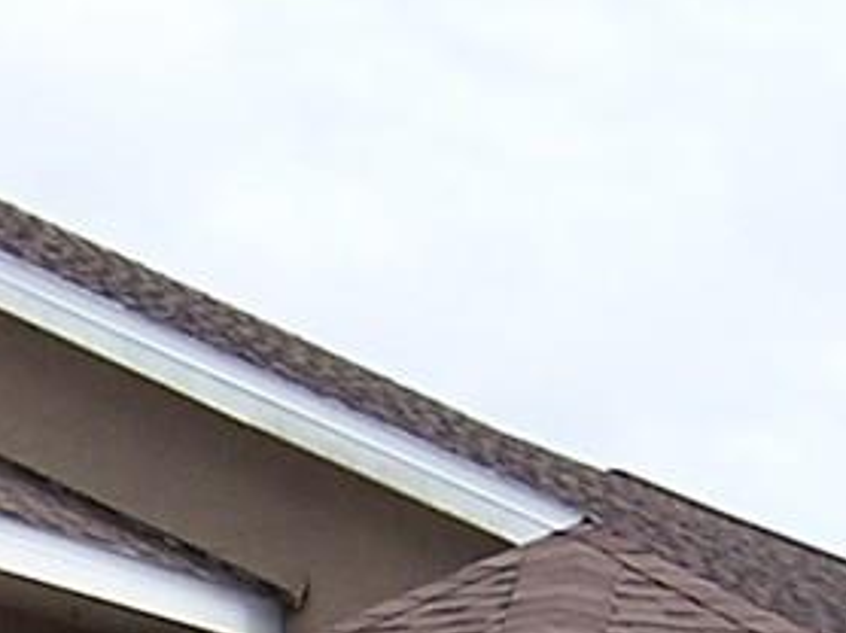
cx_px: -103
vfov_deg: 7.5
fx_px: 4640
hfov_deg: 10.3
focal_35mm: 190
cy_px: 1315
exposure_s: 1/750
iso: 80
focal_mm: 5.5
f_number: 3.4
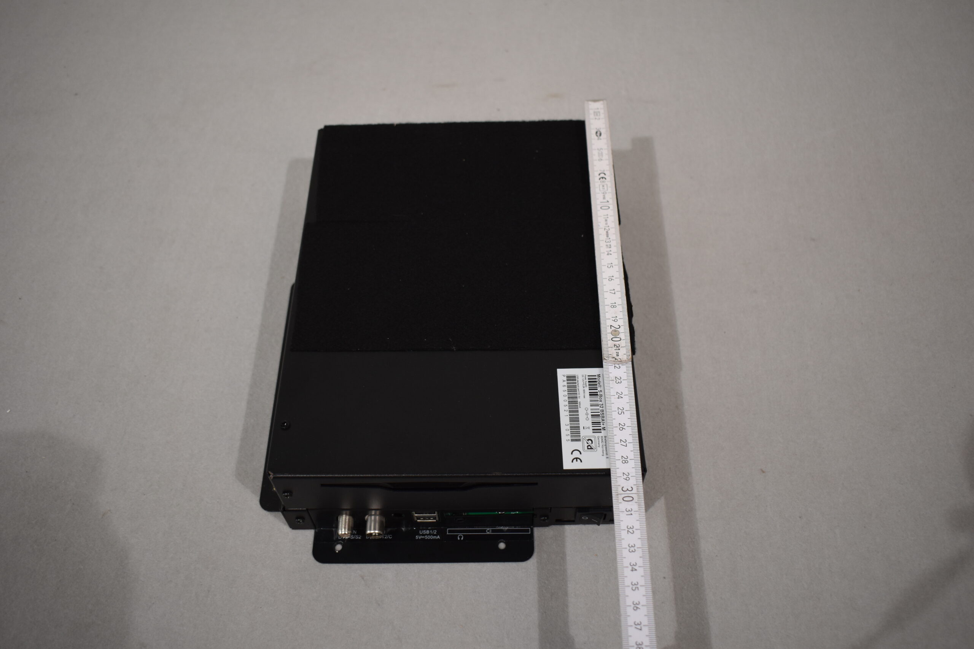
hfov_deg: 57.2
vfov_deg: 40.0
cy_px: 324
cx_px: 487
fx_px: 893
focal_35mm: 33
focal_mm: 22
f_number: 3.8
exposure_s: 1/250
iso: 500
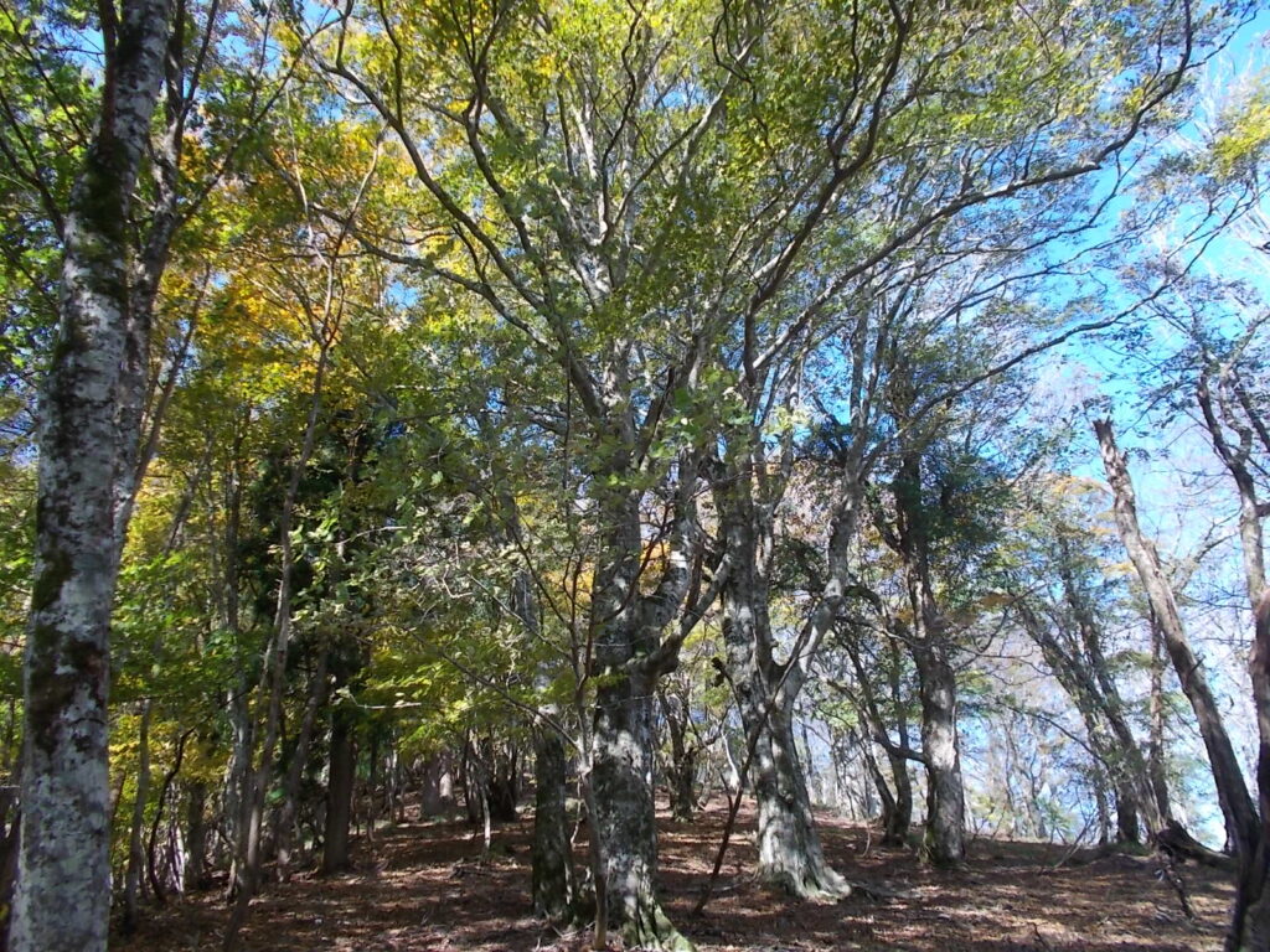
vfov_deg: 53.1
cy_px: 476
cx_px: 635
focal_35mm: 26
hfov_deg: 67.3
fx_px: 954
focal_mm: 4.6
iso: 80
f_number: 3.2
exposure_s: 1/125
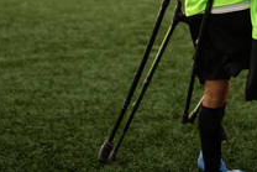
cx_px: 147
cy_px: -87
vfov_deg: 12.3
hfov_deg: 19.3
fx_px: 757
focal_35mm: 106
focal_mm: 35
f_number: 1.2
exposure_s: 1/640
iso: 320
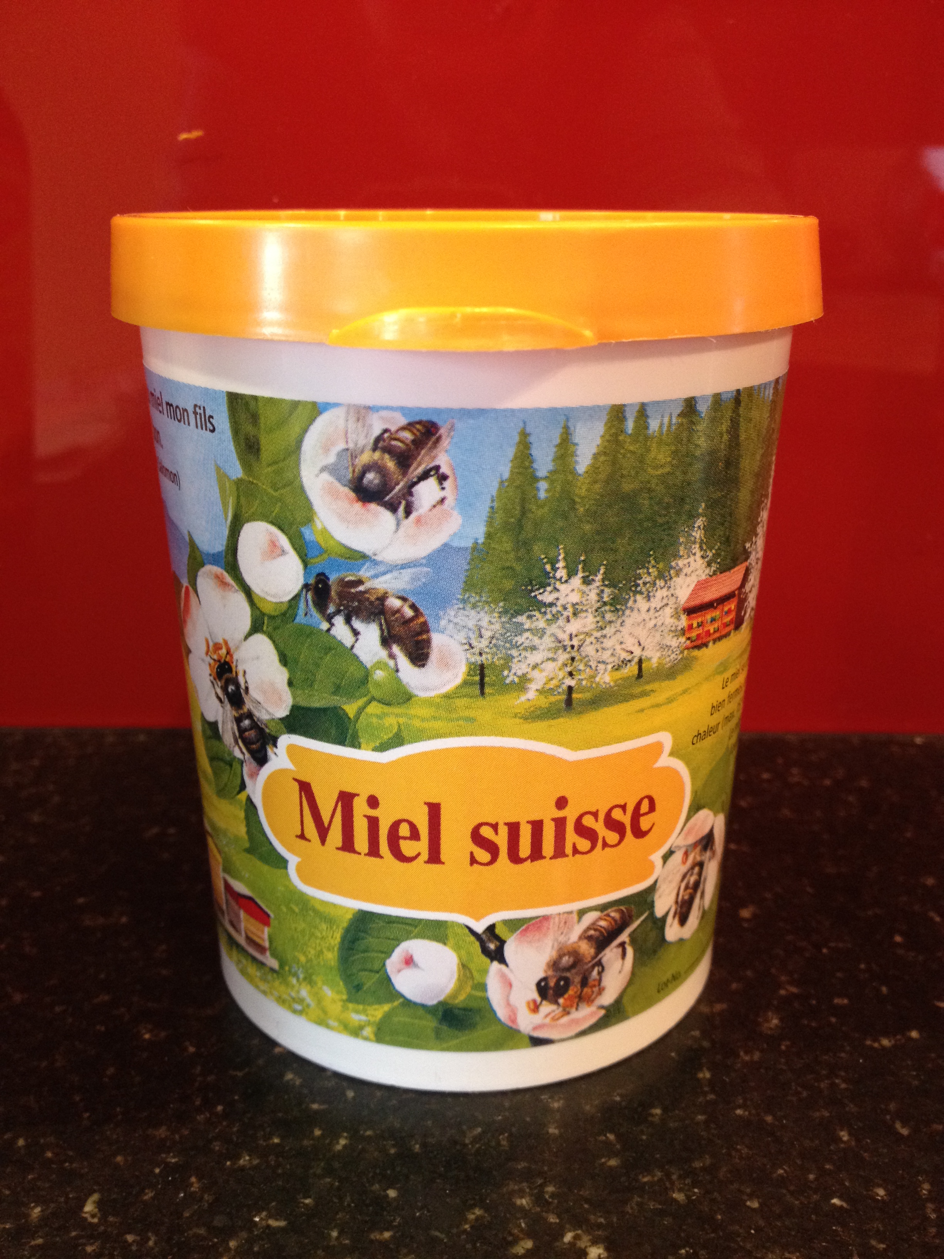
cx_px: 472
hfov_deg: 40.7
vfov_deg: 52.6
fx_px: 1273
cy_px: 630
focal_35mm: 35
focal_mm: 4.28
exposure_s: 1/20
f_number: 2.4
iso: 200
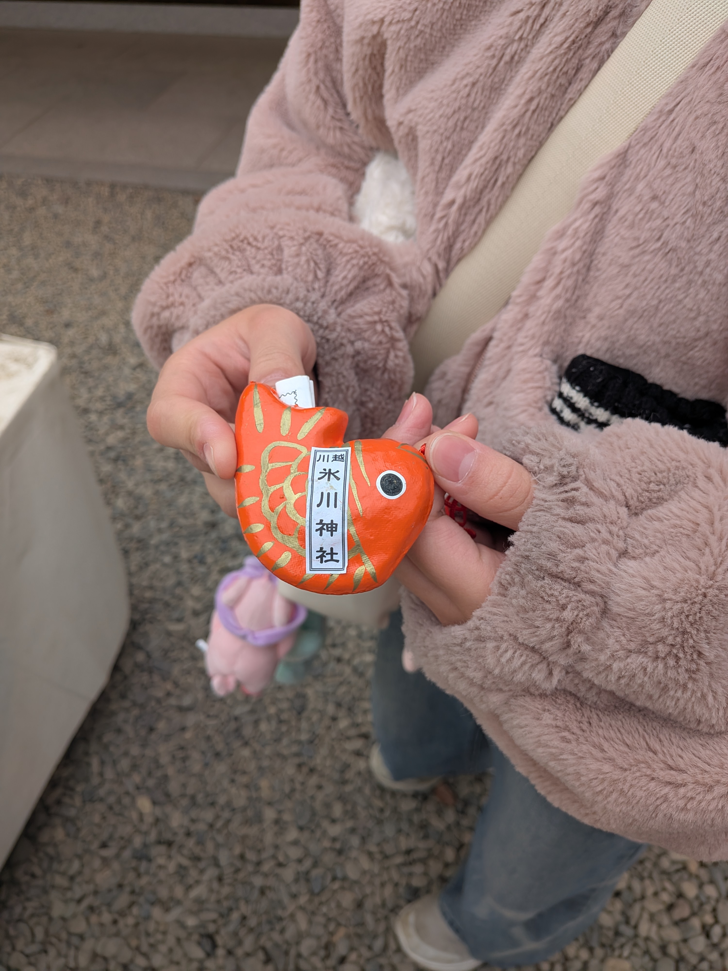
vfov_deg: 71.6
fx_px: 673
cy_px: 486
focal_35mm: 24
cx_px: 364
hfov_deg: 56.8
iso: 28
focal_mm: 4.53
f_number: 1.7
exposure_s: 1/162
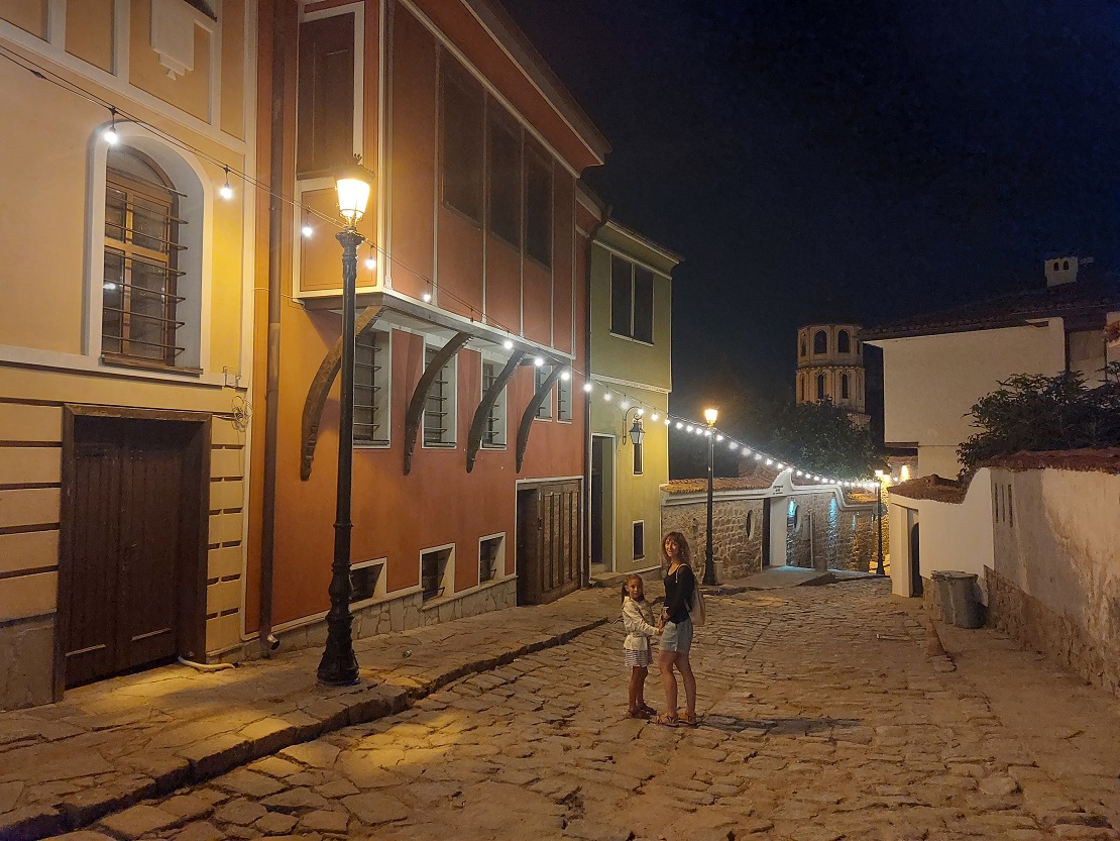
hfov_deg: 71.6
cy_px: 420
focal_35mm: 24
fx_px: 777
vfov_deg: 56.8
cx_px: 560
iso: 500
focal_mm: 5.23
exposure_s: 1/25
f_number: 1.8
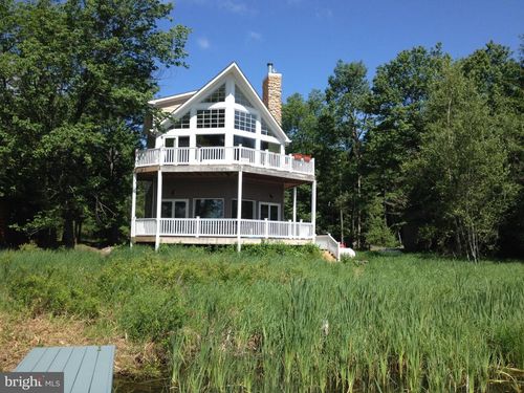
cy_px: 196
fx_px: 530
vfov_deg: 40.7
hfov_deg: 52.6
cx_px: 262
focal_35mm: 35
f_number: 2.4
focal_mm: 4.28
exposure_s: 1/1200
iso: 50
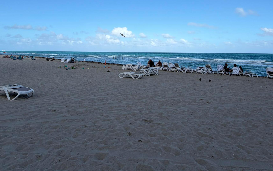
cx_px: 132
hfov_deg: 72.5
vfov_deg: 43.5
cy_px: 8
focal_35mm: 25
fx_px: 186
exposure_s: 1/876
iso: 20
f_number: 2.2
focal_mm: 2.22
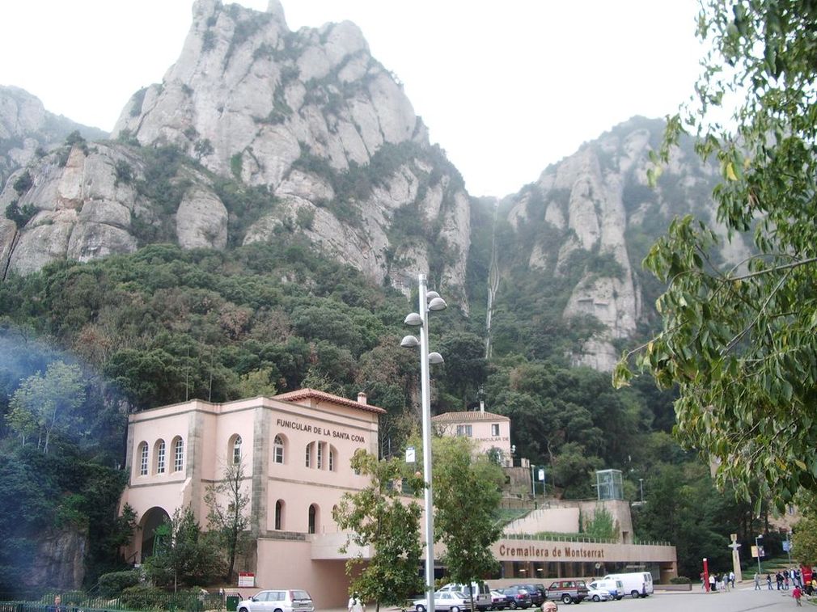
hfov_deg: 52.6
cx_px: 408
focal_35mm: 35
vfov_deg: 40.7
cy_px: 306
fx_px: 826
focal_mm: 5.8
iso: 50
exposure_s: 1/80
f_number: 2.6
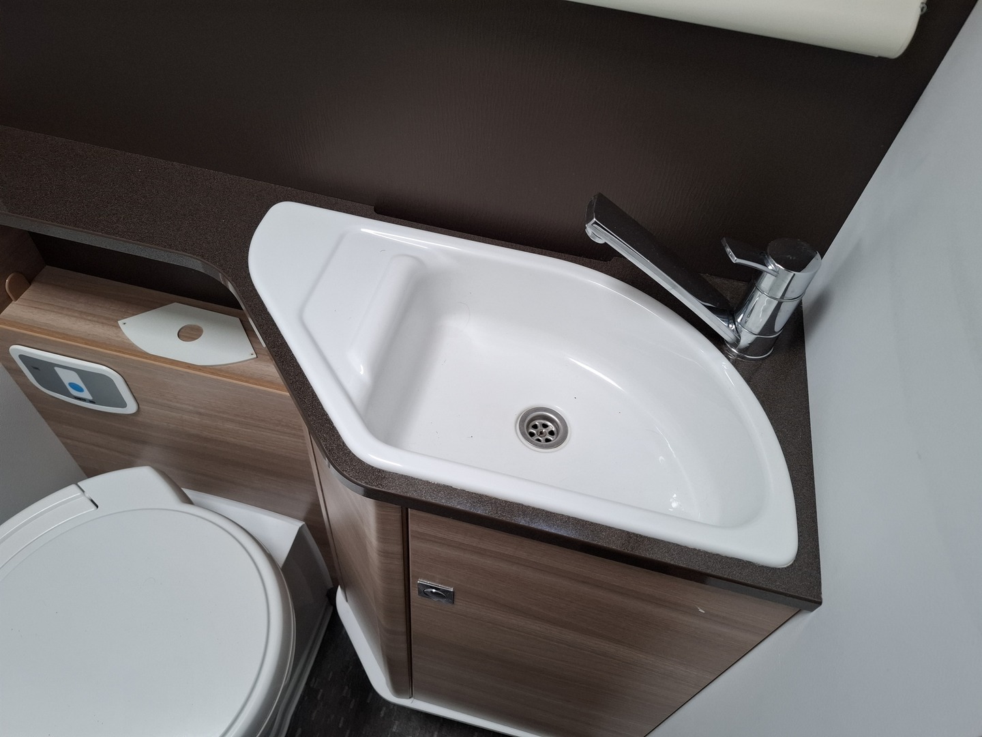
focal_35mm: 23
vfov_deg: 58.9
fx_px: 652
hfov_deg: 73.9
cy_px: 368
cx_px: 491
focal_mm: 5.54
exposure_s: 1/60
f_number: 1.8
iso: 200
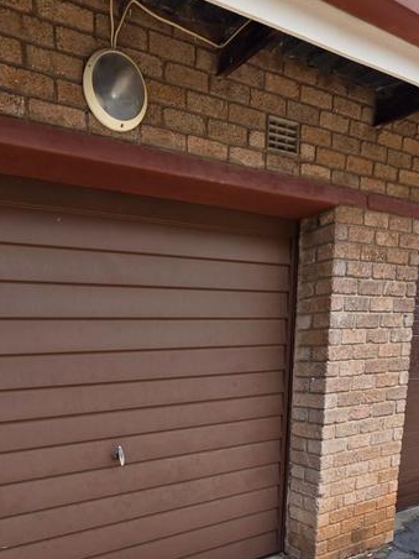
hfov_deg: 55.6
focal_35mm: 23
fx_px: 371
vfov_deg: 68.9
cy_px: 422
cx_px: 96
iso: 40
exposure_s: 1/547
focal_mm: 2.2
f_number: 1.9
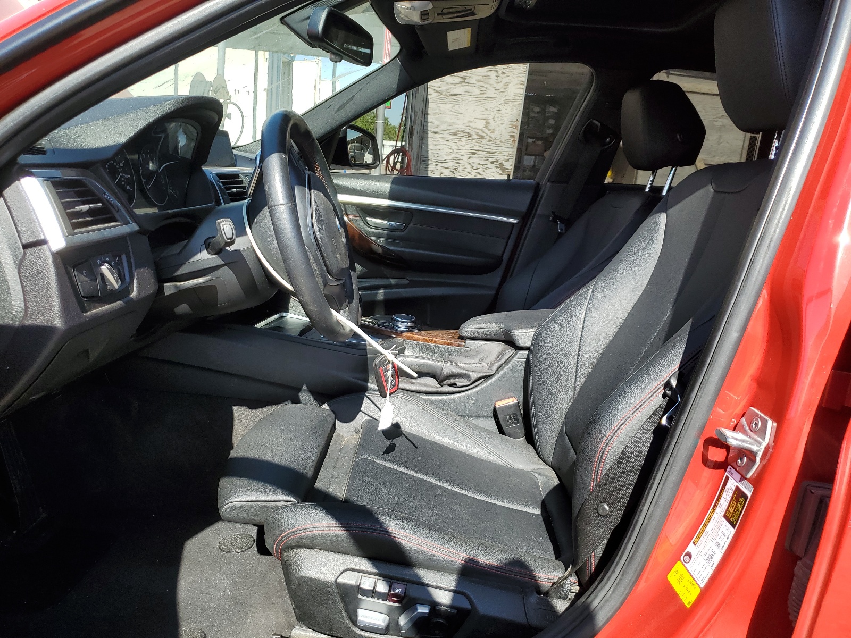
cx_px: 426
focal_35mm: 26
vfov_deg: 53.1
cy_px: 319
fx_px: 639
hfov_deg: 67.3
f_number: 1.5
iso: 50
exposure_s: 1/833
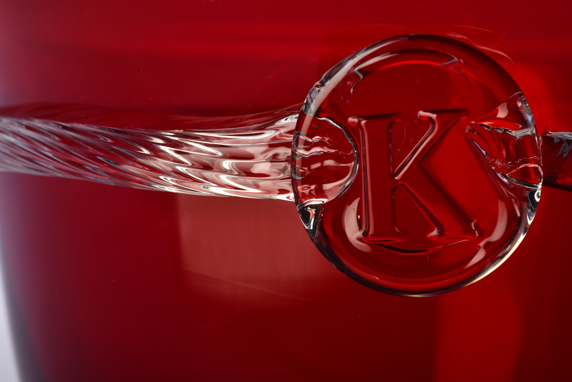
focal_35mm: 105
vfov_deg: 13.0
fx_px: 1668
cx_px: 286
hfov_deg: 19.5
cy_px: 191
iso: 250
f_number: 18
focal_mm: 105
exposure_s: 1/160
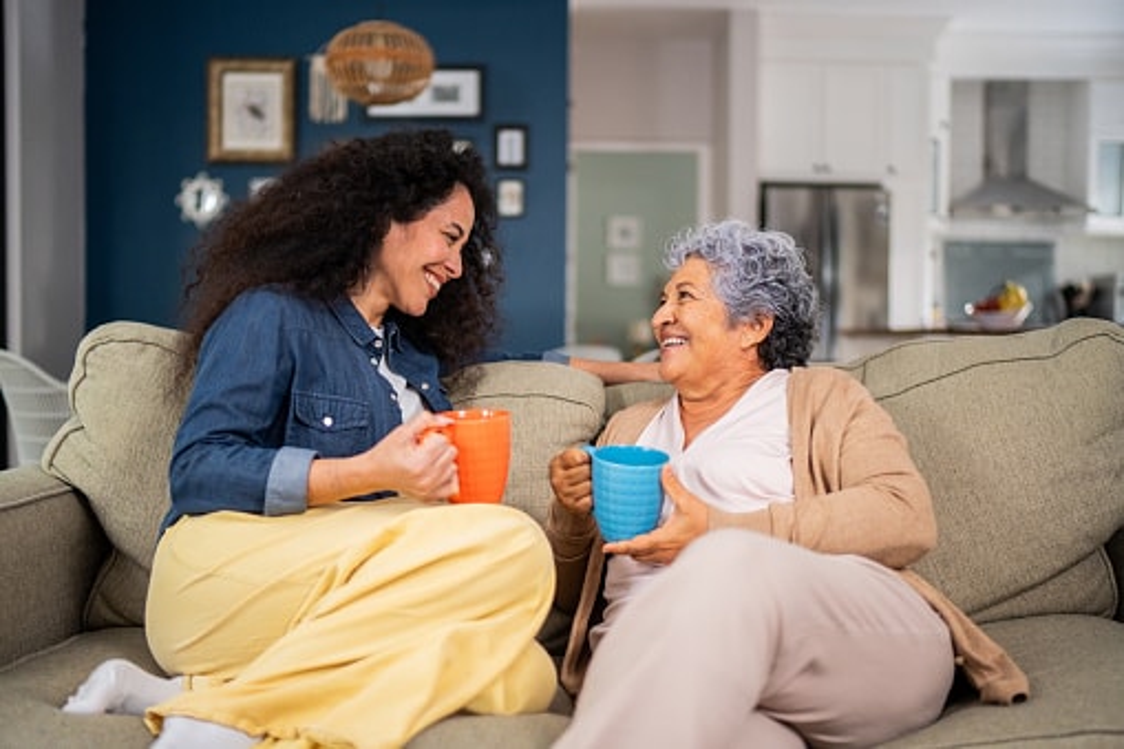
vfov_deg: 37.8
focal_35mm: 35
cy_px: 374
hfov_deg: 54.4
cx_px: 562
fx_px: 1092
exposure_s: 1/200
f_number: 1.4
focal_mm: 35
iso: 1600
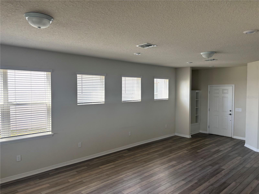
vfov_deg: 53.1
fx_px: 195
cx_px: 130
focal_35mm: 26
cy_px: 97
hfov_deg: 67.3
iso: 64
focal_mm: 5.96
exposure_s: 1/154
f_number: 1.6
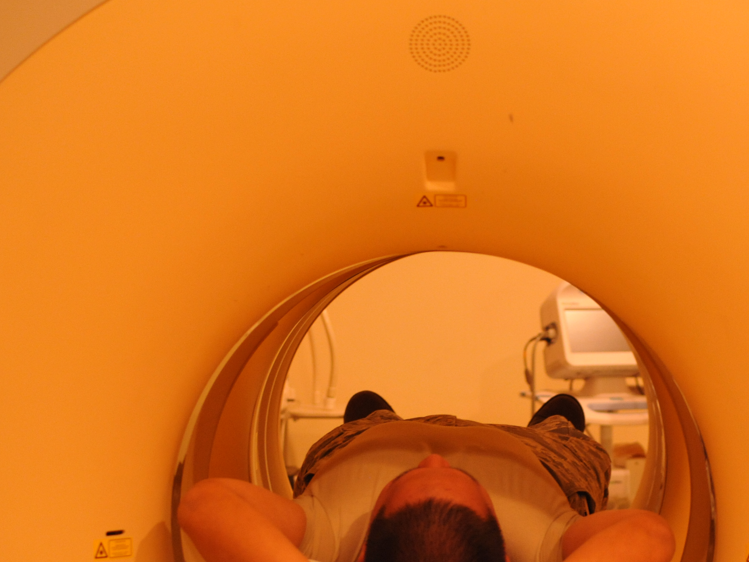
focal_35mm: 111
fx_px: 2402
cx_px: 428
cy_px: 403
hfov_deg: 17.7
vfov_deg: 13.3
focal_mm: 70
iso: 3200
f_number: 4.5
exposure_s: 1/25
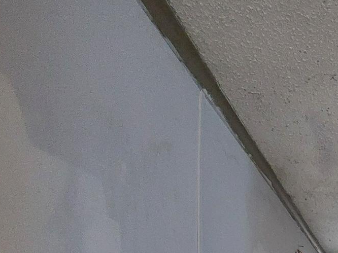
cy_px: 338
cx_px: 383
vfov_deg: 28.6
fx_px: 390
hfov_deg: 37.9
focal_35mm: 40
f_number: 2.2
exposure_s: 1/24
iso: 500
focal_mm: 1.74
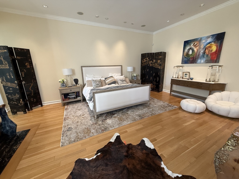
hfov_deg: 102.1
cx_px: 120
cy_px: 90
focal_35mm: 14
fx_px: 97
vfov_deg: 85.7
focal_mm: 2.22
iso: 200
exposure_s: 1/60
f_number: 2.2
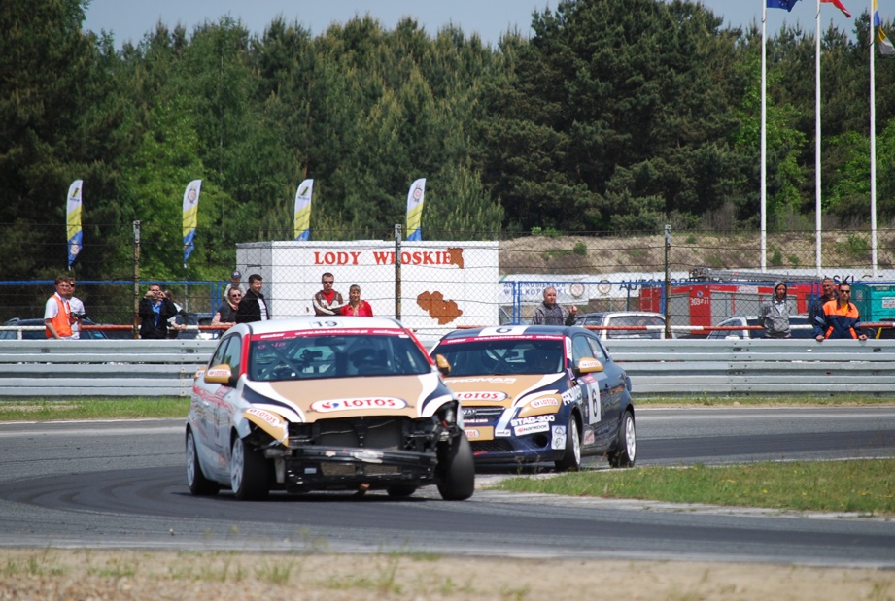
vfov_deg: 4.5
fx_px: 7726
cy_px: 303
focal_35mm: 310
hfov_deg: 6.6
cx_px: 446
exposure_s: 1/800
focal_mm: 200
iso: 200
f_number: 5.6
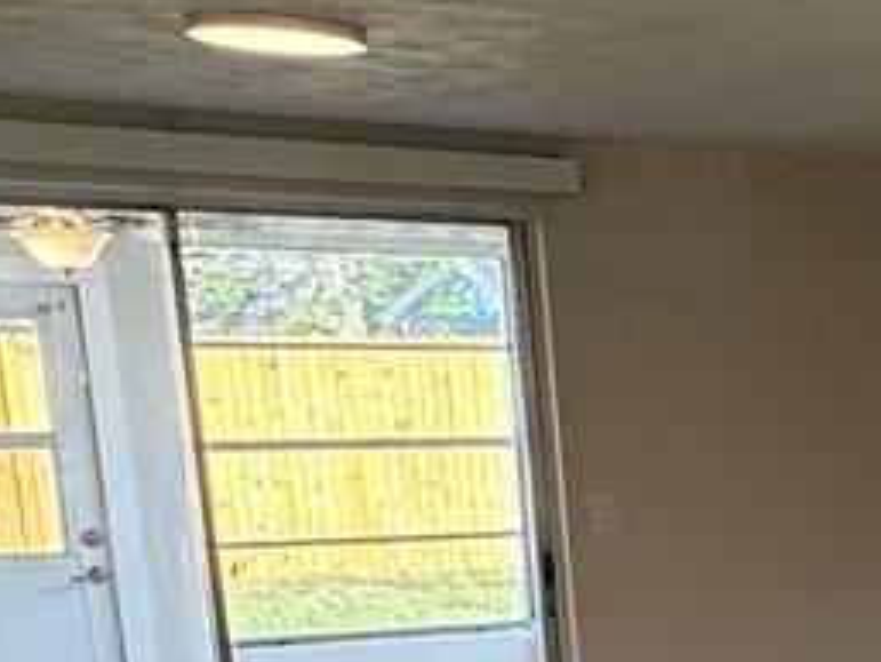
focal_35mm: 87
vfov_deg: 15.9
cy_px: 919
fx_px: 2215
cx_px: 1409
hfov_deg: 19.1
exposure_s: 1/120
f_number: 2.2
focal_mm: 2.22
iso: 80
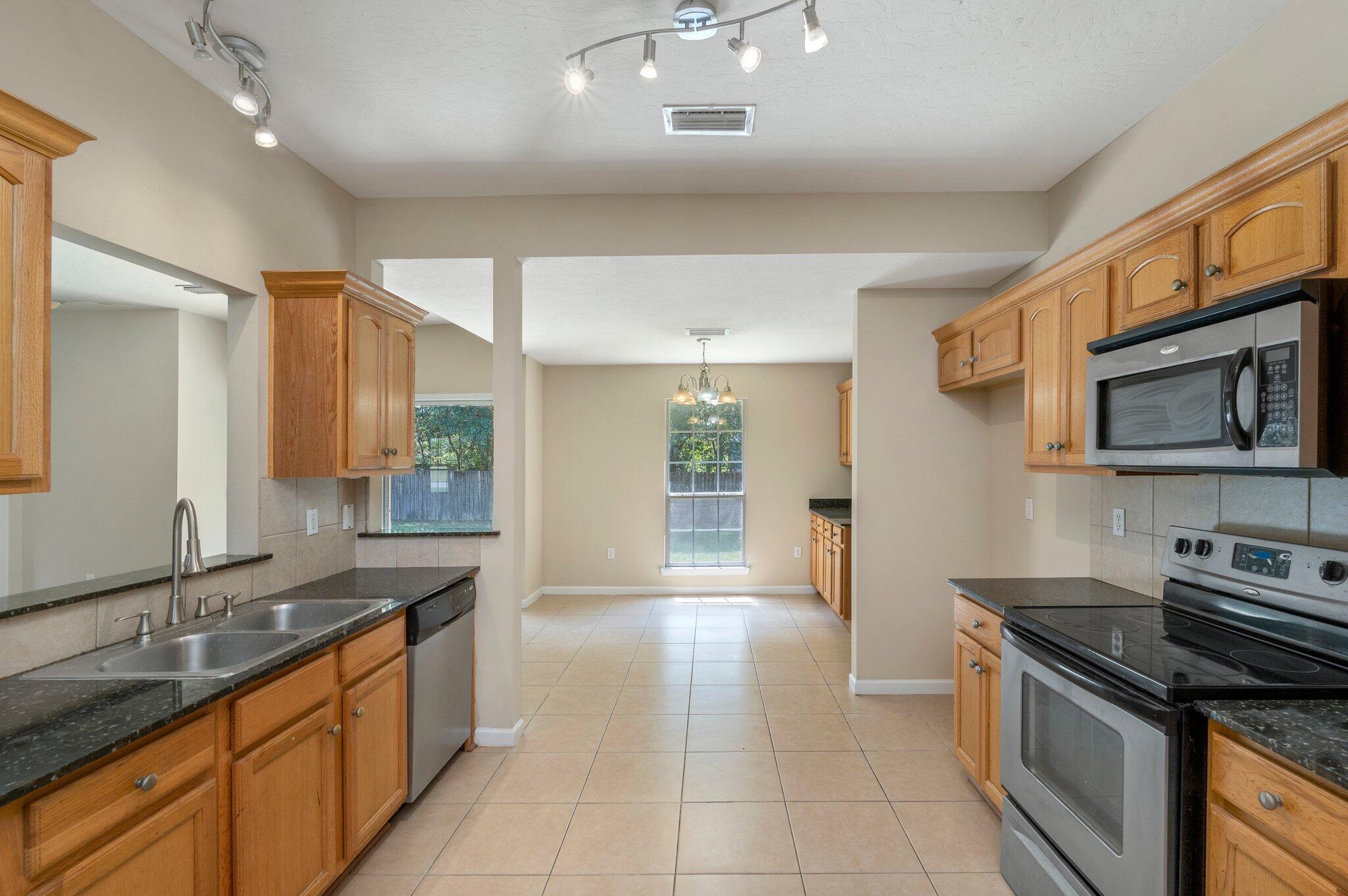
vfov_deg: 73.7
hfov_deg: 96.8
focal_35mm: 16
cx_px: 674
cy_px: 448
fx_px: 599
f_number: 9
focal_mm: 16
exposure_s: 1/30
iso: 400
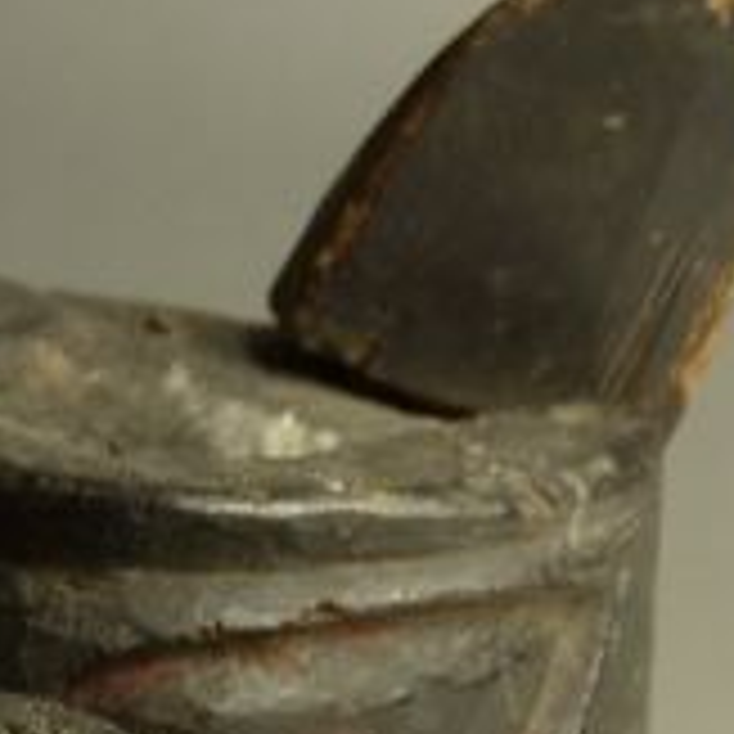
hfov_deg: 5.0
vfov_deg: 5.0
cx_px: -189
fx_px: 8324
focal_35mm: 347
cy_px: 901
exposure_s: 1/40
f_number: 2.8
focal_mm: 16
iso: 200
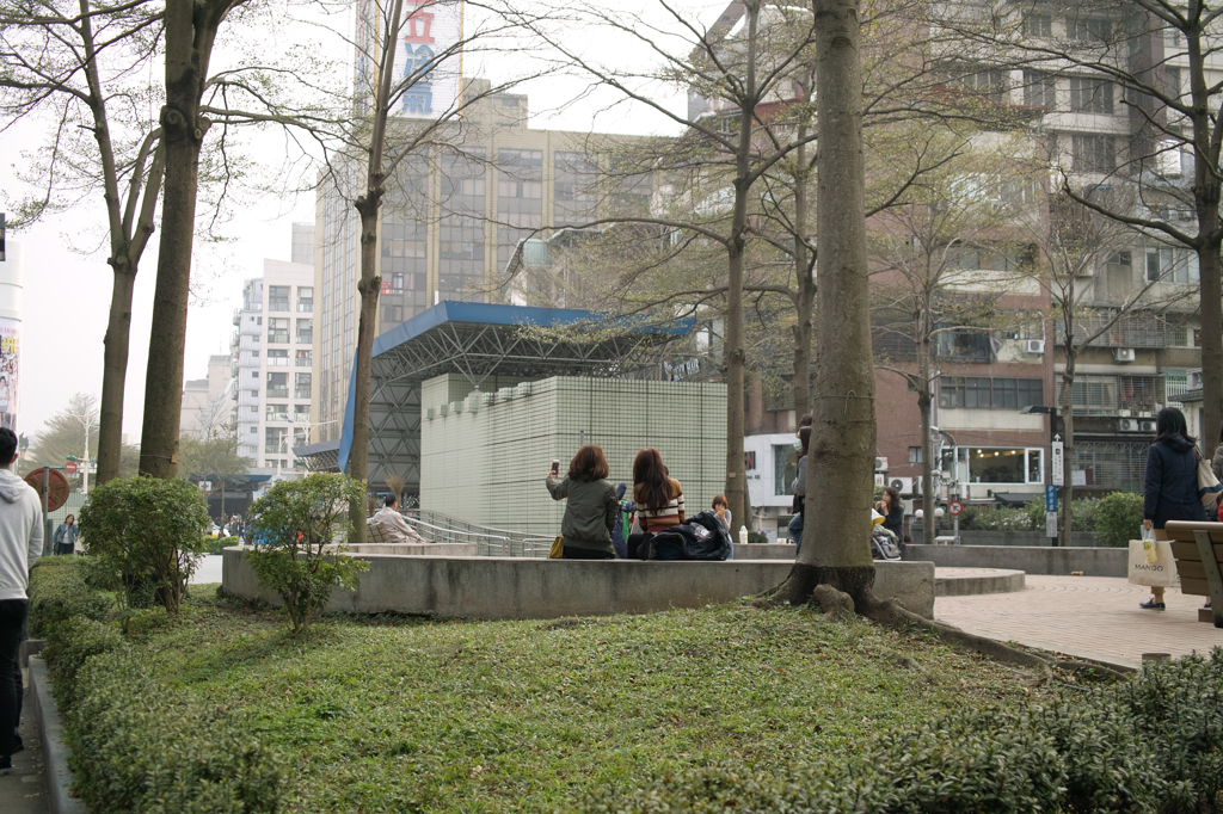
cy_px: 407
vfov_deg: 32.6
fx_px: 1392
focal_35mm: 41
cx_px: 612
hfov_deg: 47.4
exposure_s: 1/250
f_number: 2.8
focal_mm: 24.2
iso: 100
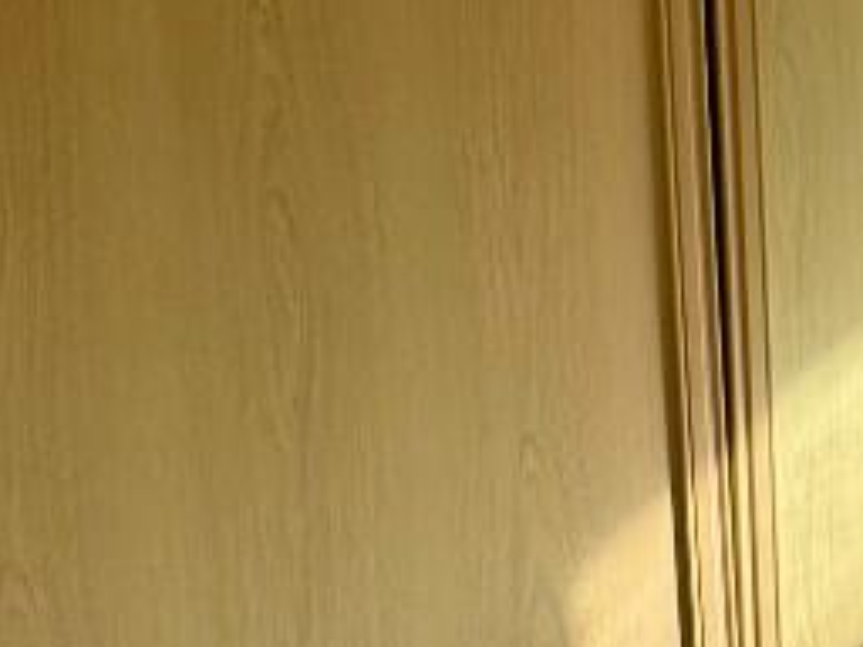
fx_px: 1396
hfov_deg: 25.7
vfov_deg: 24.6
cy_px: -34
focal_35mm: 56
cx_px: 1291
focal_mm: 2.22
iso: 50
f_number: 2.2
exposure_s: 1/831
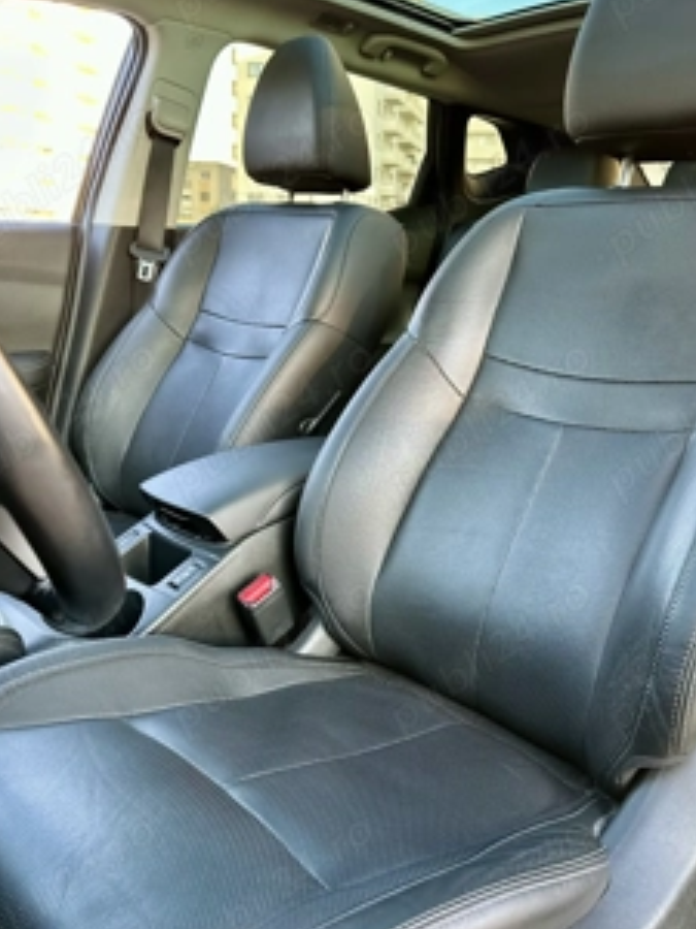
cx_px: 380
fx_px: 858
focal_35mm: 32
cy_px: 471
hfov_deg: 44.1
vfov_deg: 56.8
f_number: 1.78
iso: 200
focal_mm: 6.86
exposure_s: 1/121
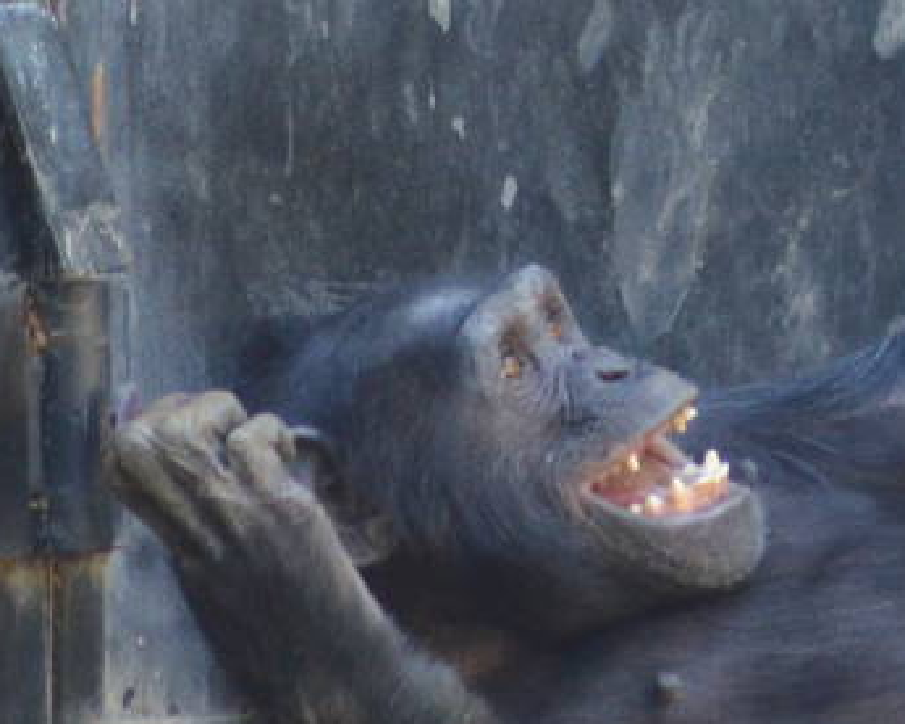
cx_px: 1527
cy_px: 341
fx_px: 41918
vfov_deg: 1.0
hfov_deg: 1.2
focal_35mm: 1565
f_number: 5
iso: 1600
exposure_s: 1/250
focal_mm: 240
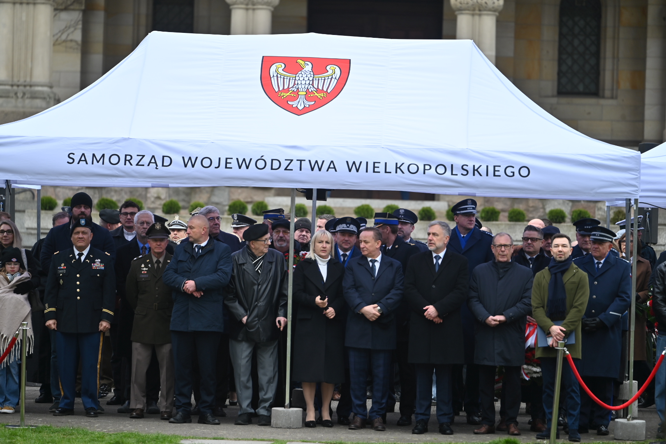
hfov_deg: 11.4
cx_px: 333
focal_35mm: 180
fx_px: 3330
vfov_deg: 7.6
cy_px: 222
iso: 100
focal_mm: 180
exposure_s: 1/250
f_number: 3.2
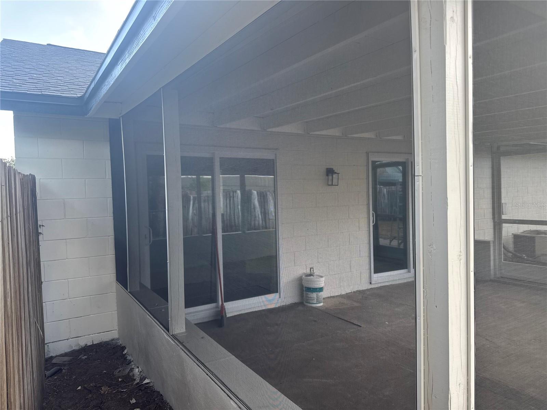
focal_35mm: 24
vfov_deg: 56.8
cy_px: 205
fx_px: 379
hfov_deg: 71.6
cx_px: 274
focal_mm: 6.76
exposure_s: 1/121
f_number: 1.78
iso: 50
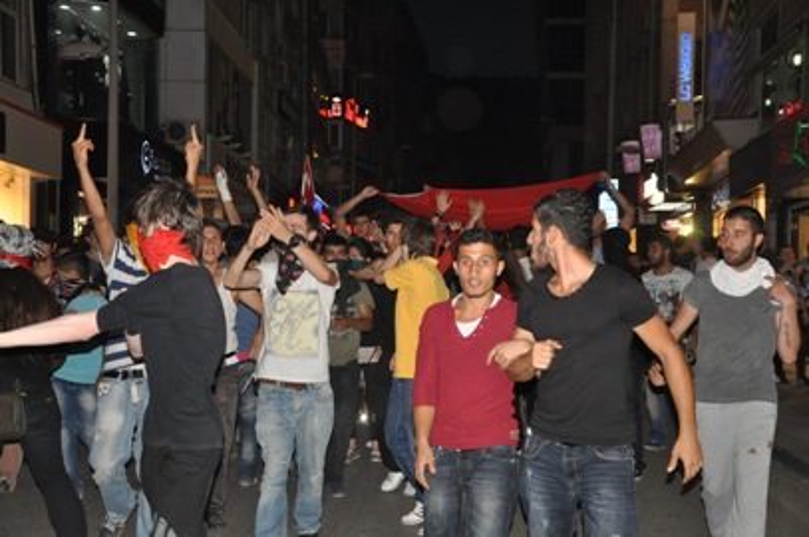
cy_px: 268
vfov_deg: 22.5
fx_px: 1346
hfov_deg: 33.4
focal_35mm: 60
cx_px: 404
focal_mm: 40
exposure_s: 1/60
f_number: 4.5
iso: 800
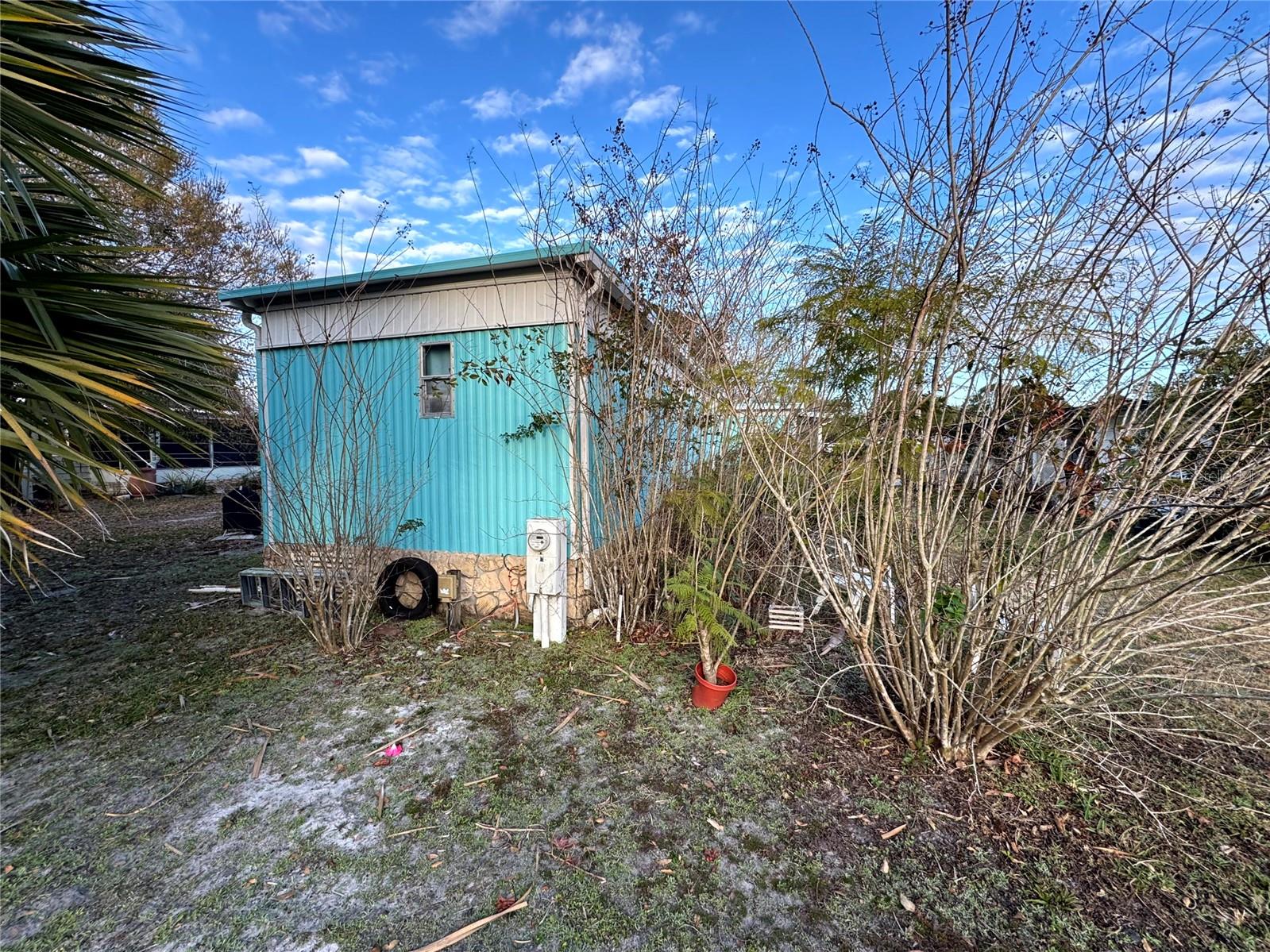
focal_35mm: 14
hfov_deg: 102.1
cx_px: 635
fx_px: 514
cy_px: 476
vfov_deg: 85.7
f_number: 2.2
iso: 40
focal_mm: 2.22
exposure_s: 1/249
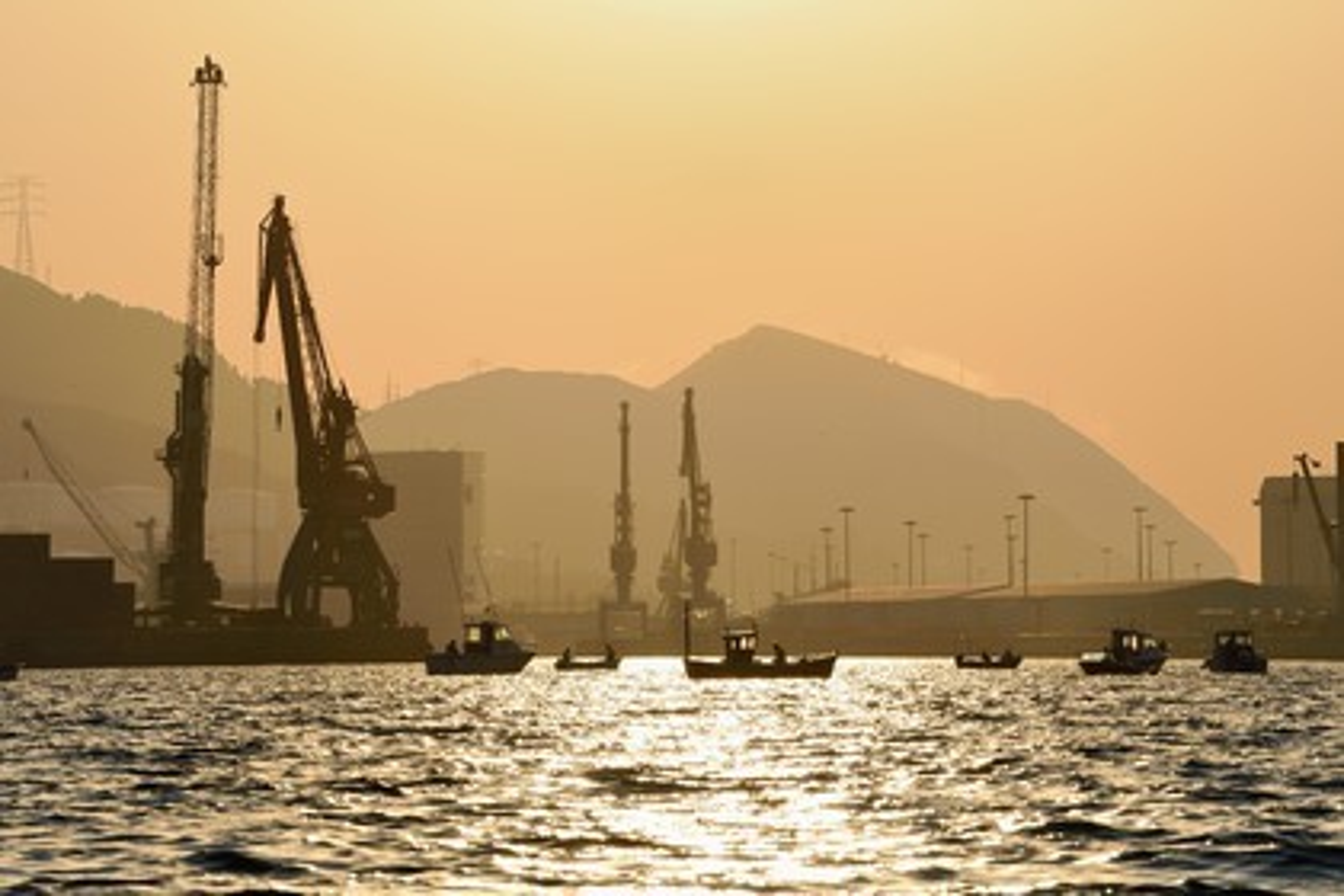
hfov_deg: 10.3
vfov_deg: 6.9
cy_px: 448
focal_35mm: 200
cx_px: 672
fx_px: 7466
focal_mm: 200
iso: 400
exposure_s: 1/640
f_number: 16
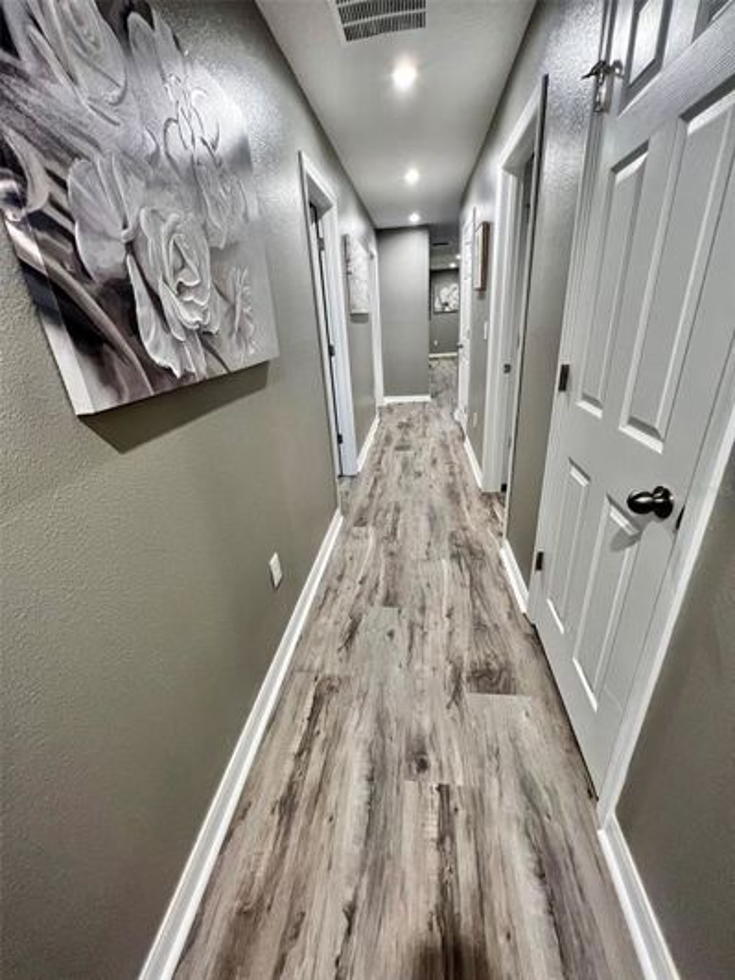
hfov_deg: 89.9
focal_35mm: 13
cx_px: 368
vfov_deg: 106.2
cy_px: 490
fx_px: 368
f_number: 1.8
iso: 250
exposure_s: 1/60
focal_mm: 1.57
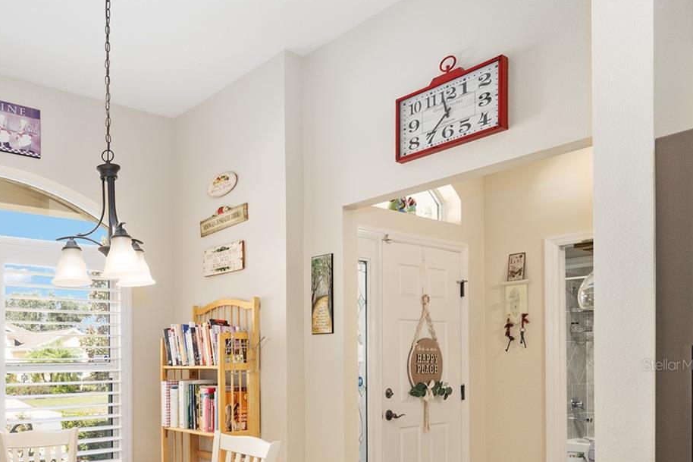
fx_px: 539
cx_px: 104
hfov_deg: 58.5
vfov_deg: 44.3
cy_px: 364
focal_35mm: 28
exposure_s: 1/20
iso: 320
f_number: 7.1
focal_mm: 16
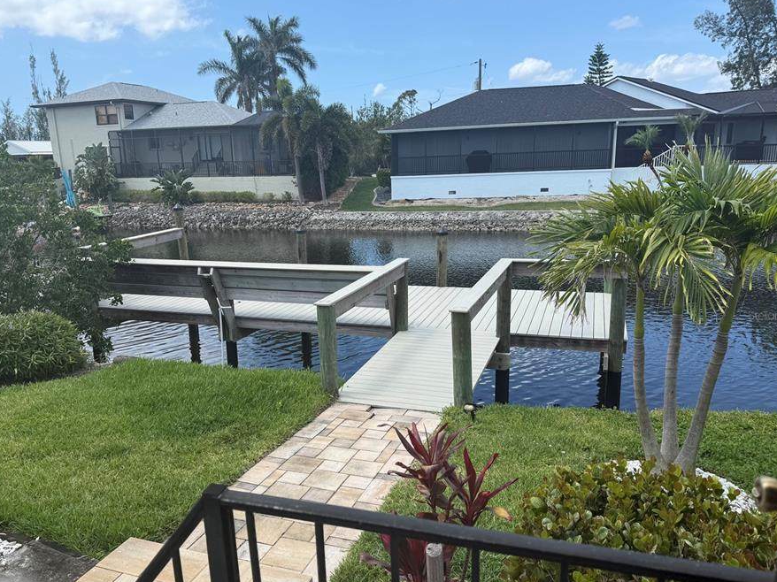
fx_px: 628
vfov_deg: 49.7
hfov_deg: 63.3
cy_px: 315
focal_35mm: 28
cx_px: 349
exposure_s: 1/3021
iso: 80
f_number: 1.78
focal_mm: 6.76
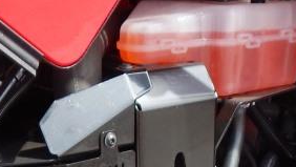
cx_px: 154
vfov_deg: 11.7
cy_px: 385
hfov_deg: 24.4
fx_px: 683
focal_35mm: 87
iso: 125
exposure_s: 1/500
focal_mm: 4
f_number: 3
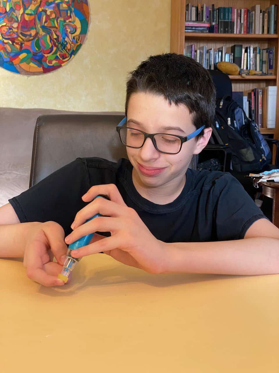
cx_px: 140
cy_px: 186
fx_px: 559
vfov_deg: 36.8
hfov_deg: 28.0
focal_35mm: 52
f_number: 2
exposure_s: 1/60
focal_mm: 6
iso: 160
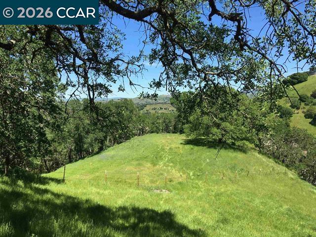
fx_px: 265
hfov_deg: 61.7
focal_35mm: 29
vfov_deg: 48.2
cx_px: 158
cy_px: 118
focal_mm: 4.15
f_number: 2.2
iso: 25
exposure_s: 1/1202
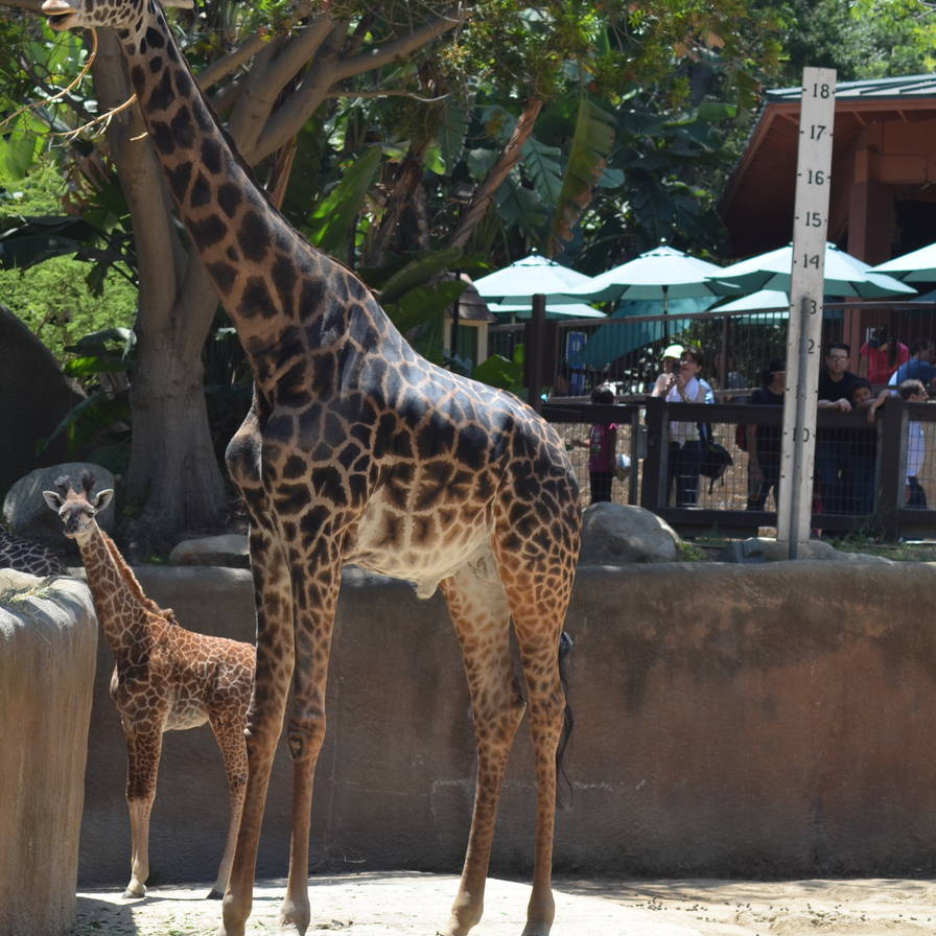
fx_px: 4864
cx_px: 167
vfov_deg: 11.0
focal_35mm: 159
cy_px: 463
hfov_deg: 11.0
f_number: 5.6
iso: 280
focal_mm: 70
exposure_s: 1/500
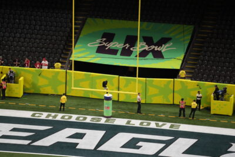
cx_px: 118
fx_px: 1828
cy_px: 78
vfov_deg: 4.9
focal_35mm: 280
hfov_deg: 7.4
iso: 8000
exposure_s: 1/1600
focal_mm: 280
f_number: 5.6
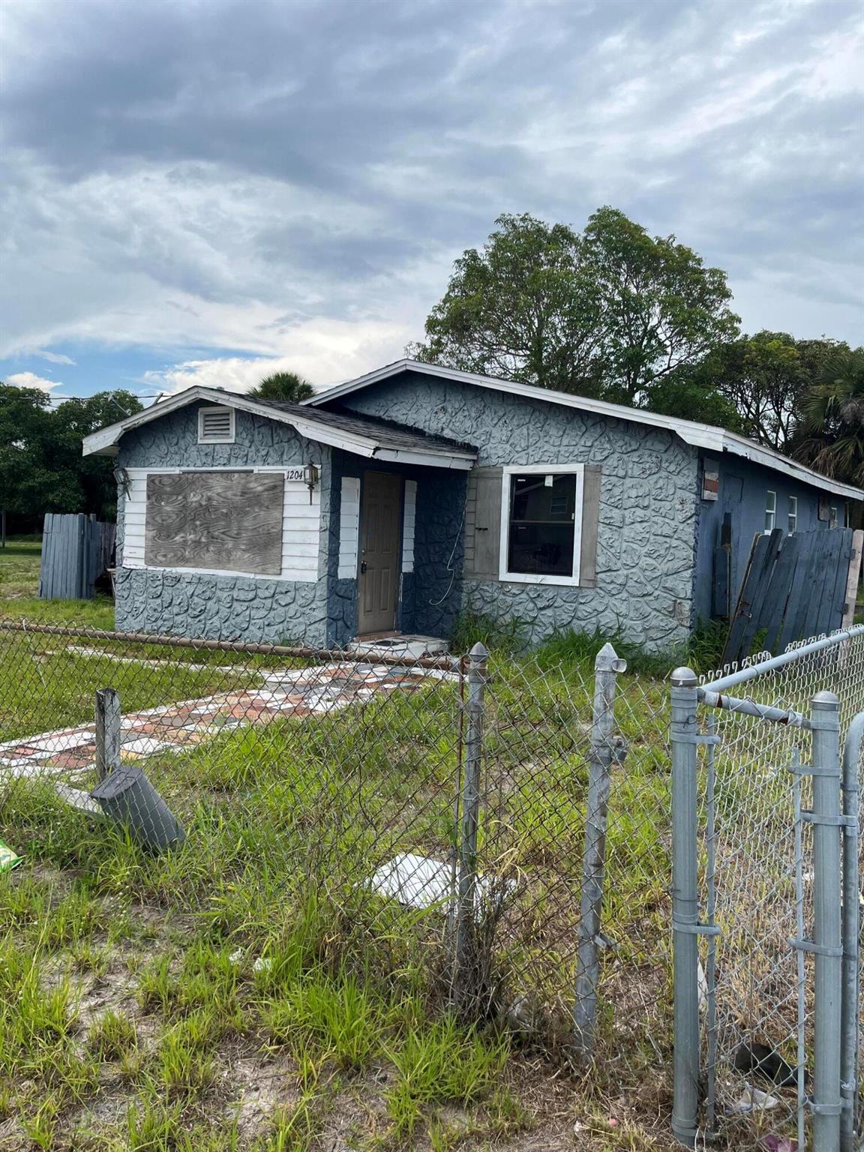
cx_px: 432
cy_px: 576
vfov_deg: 67.3
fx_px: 865
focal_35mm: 26
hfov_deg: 53.1
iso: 50
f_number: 1.6
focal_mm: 5.1
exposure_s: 1/3215
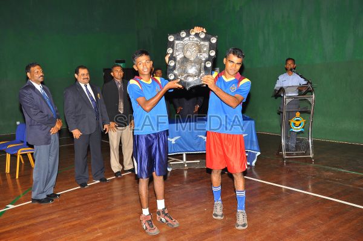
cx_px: 182
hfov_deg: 53.2
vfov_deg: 36.8
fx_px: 362
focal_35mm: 36
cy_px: 120
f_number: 5.6
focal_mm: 24
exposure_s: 1/60
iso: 200
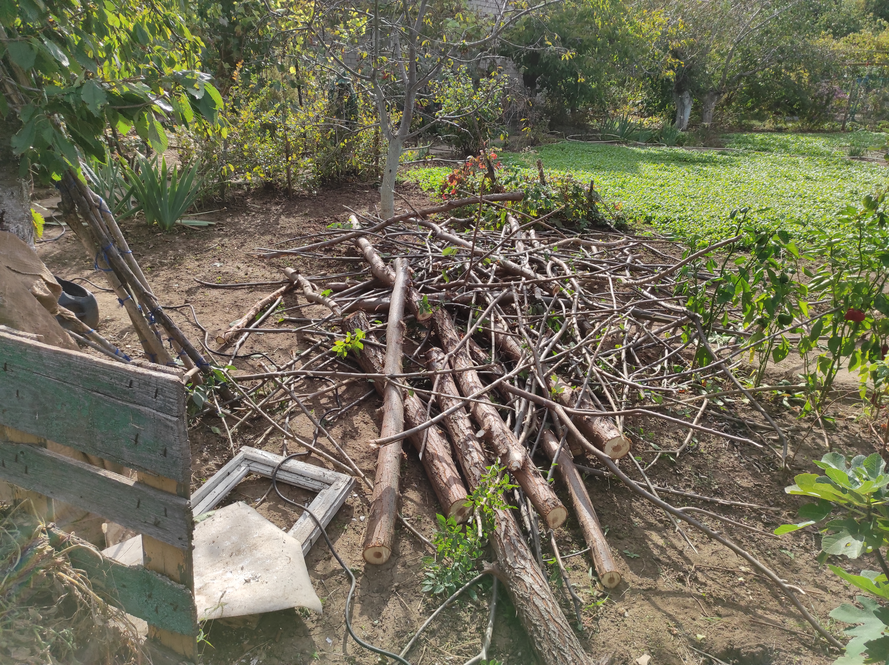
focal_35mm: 25
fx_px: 642
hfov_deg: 69.4
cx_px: 444
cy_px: 332
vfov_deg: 54.8
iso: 100
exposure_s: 1/2225
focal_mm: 5.43
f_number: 1.89
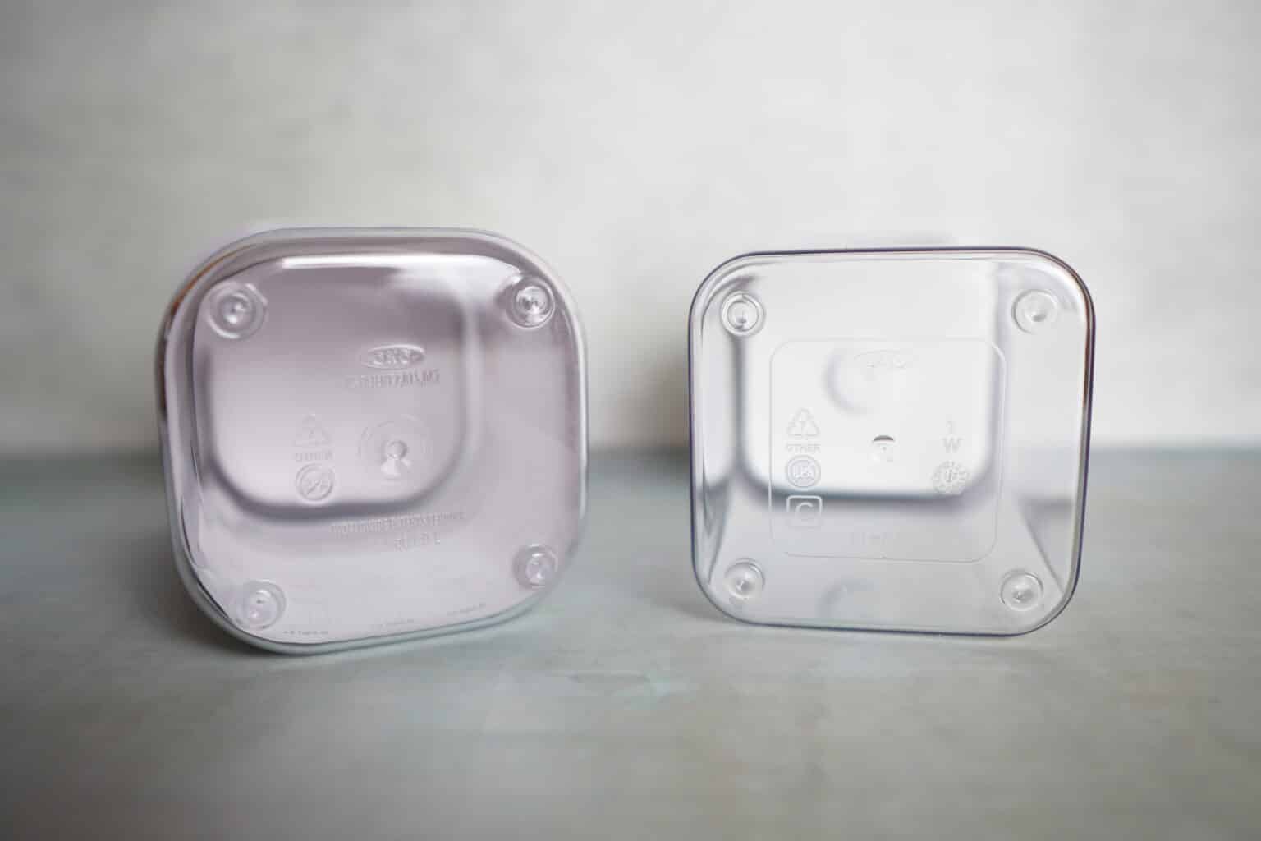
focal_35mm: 24
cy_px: 420
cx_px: 630
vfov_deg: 53.1
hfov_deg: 73.7
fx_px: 841
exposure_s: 1/80
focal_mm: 16
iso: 125
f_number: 1.8
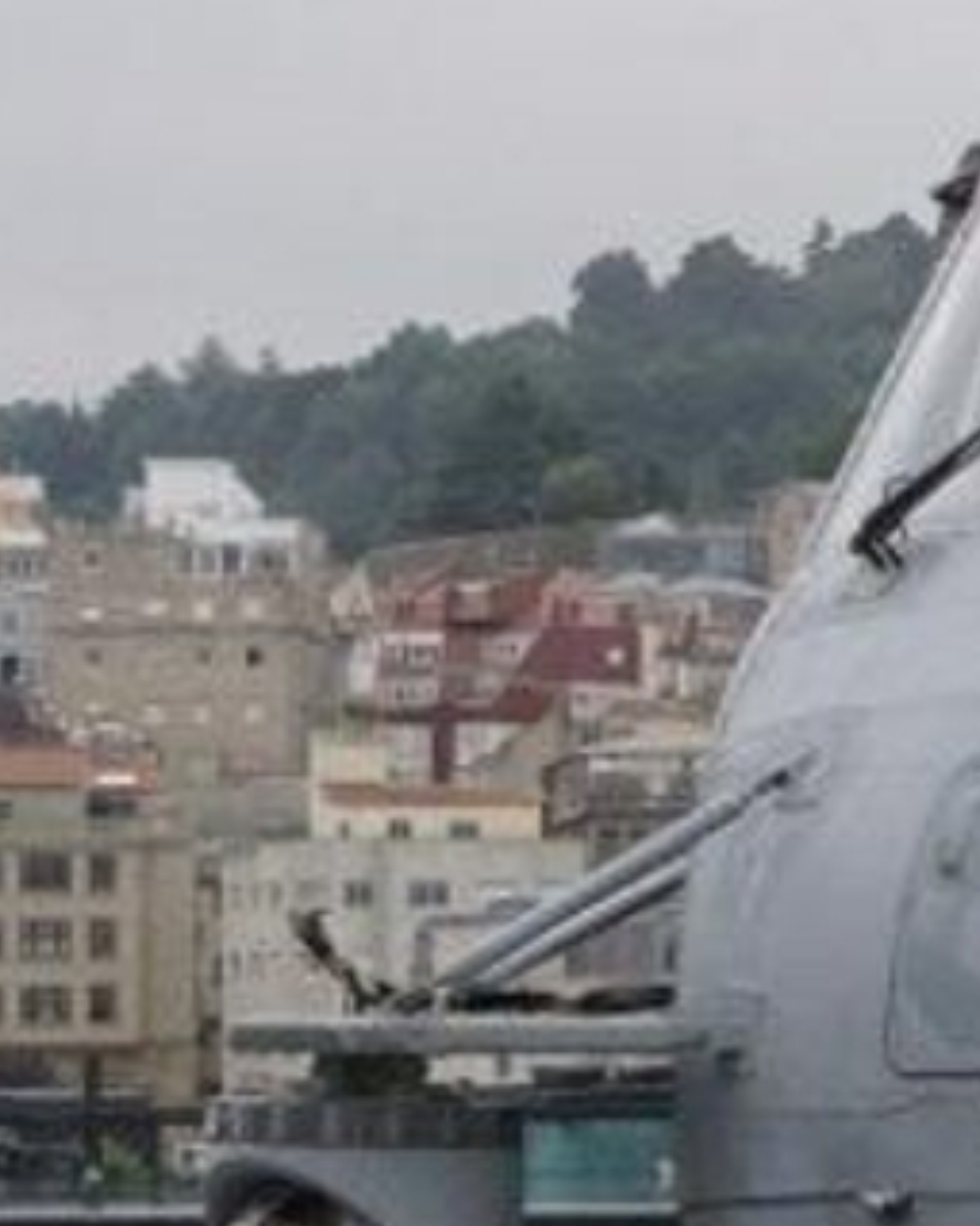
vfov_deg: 9.1
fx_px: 7690
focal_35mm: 212
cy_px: 586
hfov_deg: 6.9
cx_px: 2271
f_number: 11
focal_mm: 30
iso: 1600
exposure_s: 1/2000
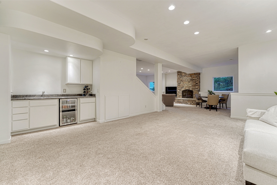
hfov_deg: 104.3
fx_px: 108
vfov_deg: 81.2
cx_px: 138
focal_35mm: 14
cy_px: 92
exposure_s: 1/3
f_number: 8
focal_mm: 14
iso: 800
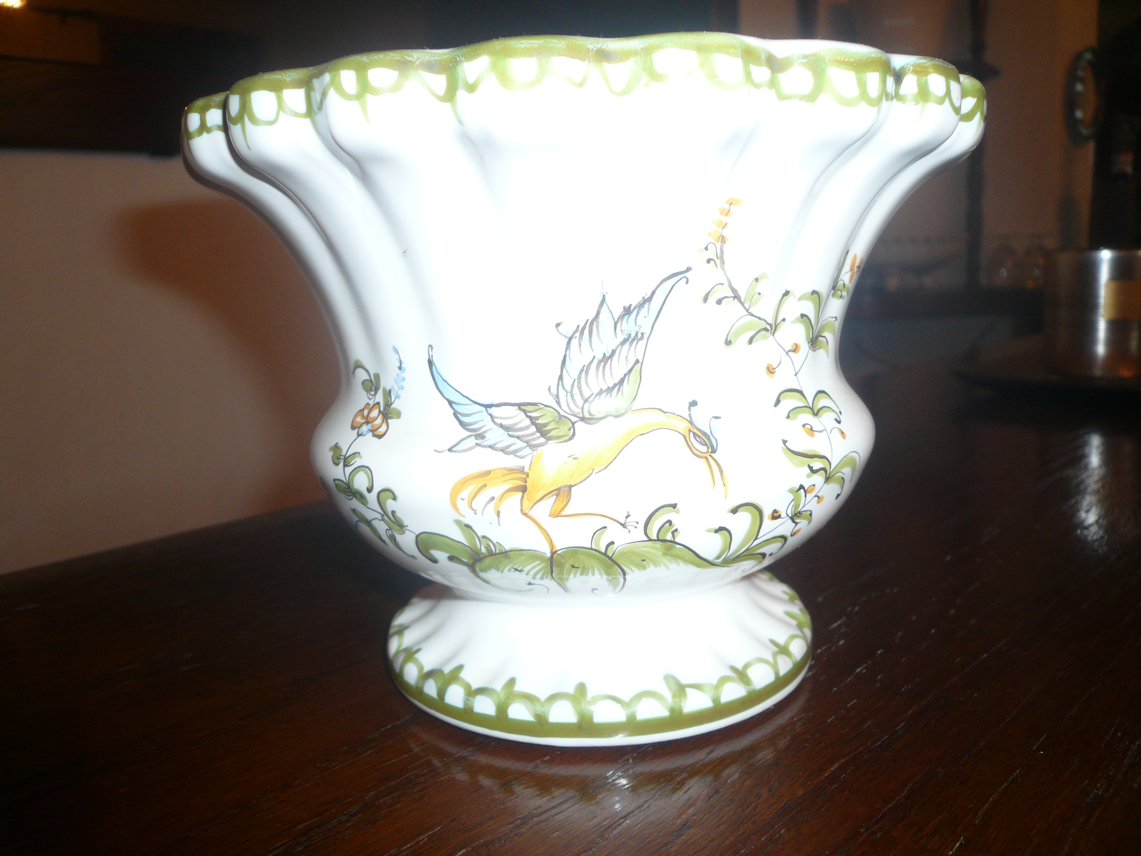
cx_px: 570
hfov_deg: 63.4
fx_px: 923
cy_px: 428
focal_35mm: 28
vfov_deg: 49.7
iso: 100
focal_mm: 4.6
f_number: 2.8
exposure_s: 1/30
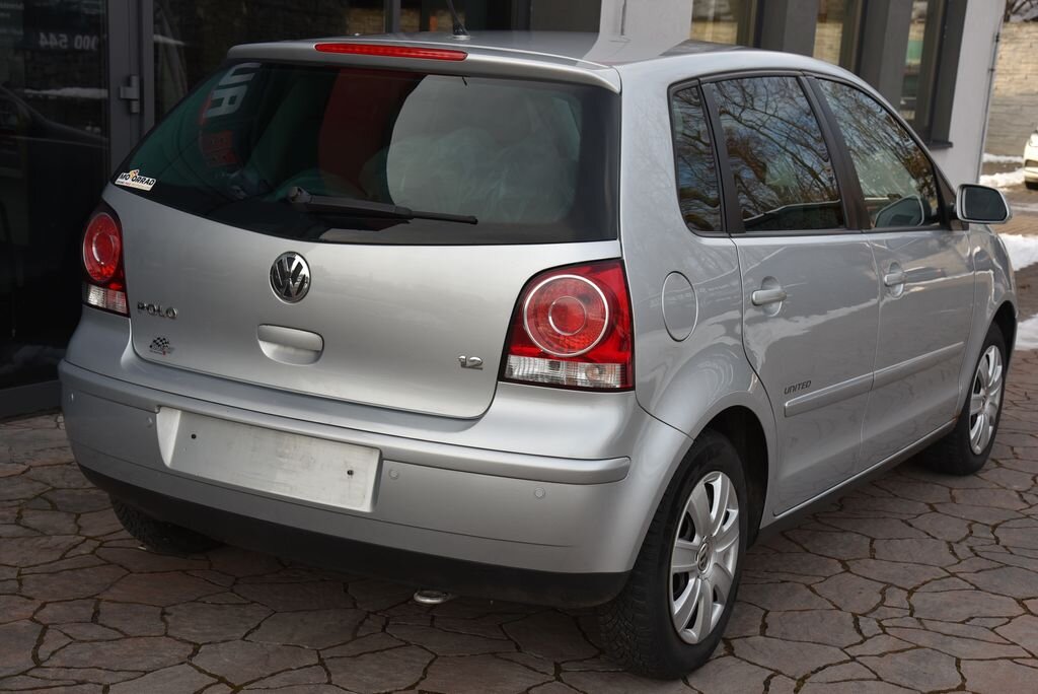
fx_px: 1500
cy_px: 347
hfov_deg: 38.2
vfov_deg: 26.0
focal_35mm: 52
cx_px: 519
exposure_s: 1/250
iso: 500
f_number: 8
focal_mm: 52
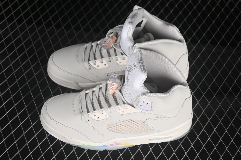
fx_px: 502
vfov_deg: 18.2
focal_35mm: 75
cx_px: 120
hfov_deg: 27.0
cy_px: 80
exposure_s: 1/80
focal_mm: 50
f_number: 7.1
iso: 160
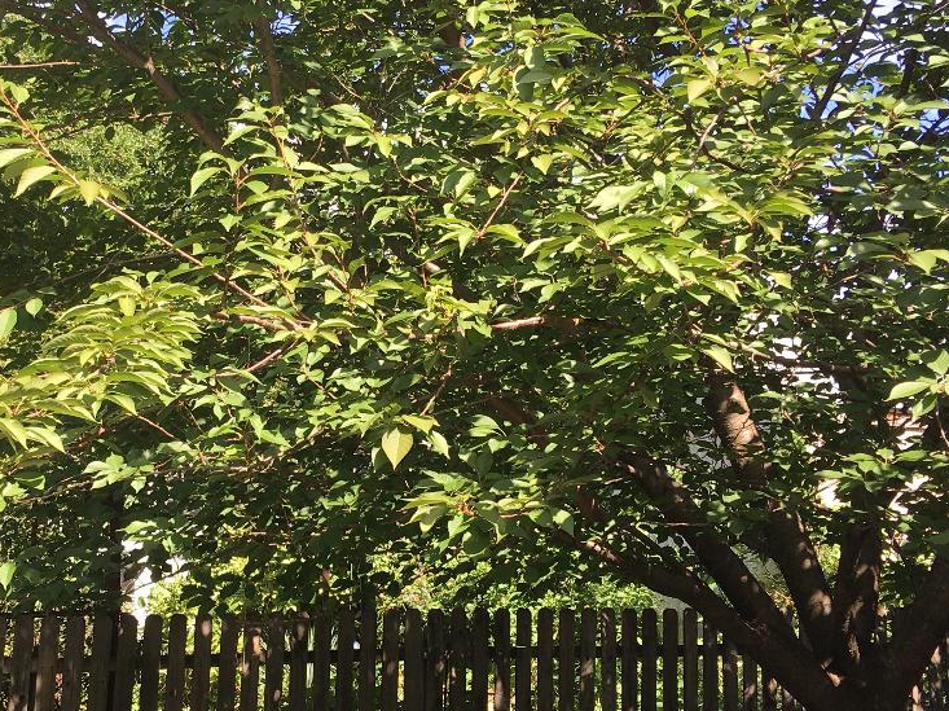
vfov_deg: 25.6
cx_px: 303
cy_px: 354
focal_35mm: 57
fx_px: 1562
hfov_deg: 33.4
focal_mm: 4.15
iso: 25
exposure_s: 1/425
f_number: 2.2
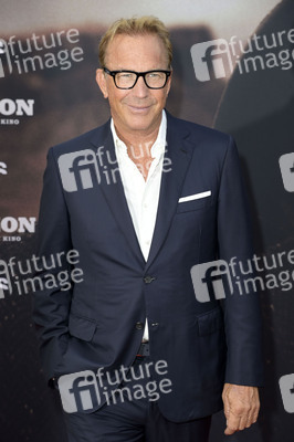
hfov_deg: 15.9
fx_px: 1055
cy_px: 221
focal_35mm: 86
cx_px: 147
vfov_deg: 23.7
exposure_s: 1/250
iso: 400
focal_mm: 86
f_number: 6.3
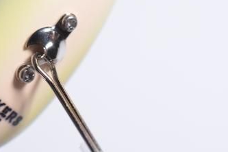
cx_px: 3
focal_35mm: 144
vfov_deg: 9.4
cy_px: -10
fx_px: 912
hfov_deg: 14.0
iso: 800
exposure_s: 1/125
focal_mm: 40
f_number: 5.6
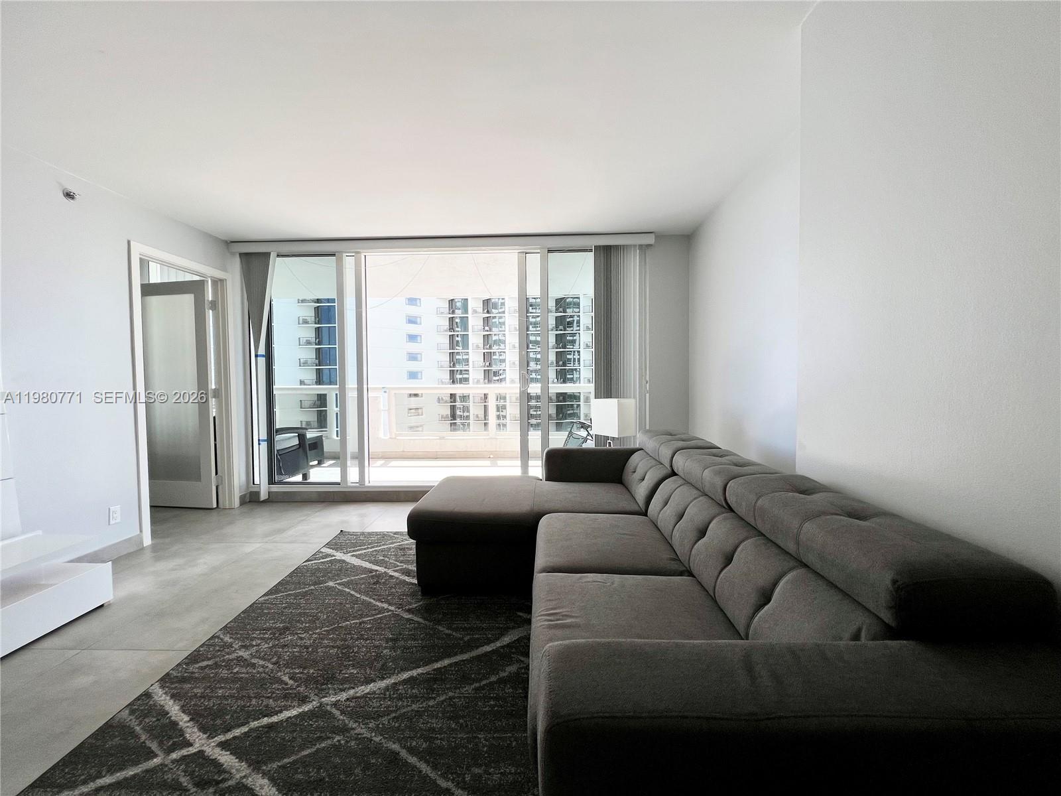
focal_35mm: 13
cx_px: 530
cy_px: 398
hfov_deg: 106.2
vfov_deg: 89.9
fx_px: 398
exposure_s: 1/380
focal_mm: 1.57
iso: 32
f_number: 1.8
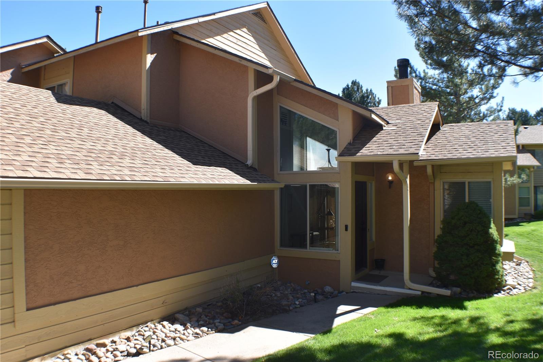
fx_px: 565
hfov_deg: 51.3
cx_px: 272
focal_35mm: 38
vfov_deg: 35.5
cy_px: 181
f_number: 6.3
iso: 100
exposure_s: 1/160
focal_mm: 25
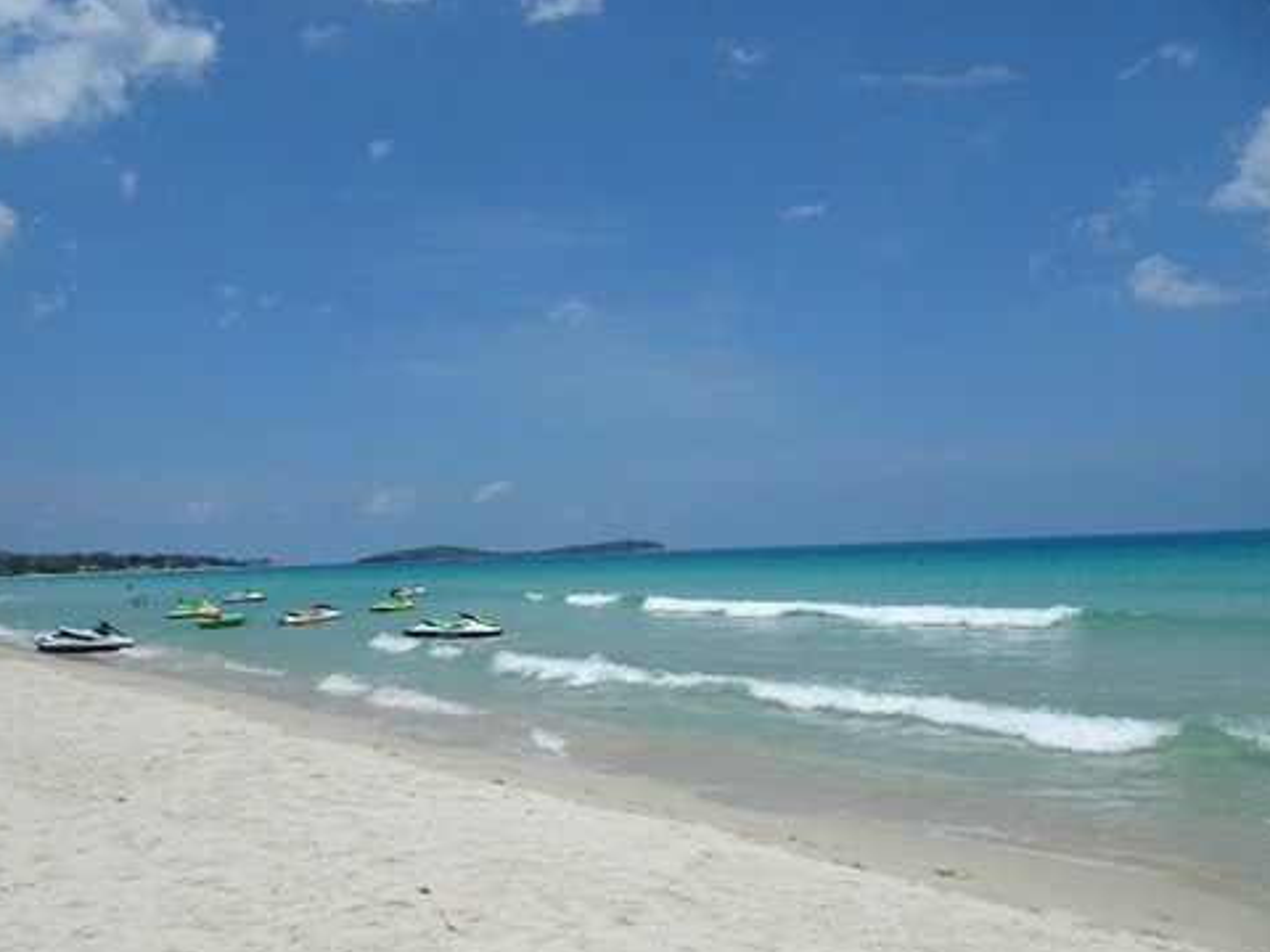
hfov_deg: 69.4
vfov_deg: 54.9
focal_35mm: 25
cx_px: 632
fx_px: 917
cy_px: 491
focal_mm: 4.1
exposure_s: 1/2000
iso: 80
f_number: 3.5
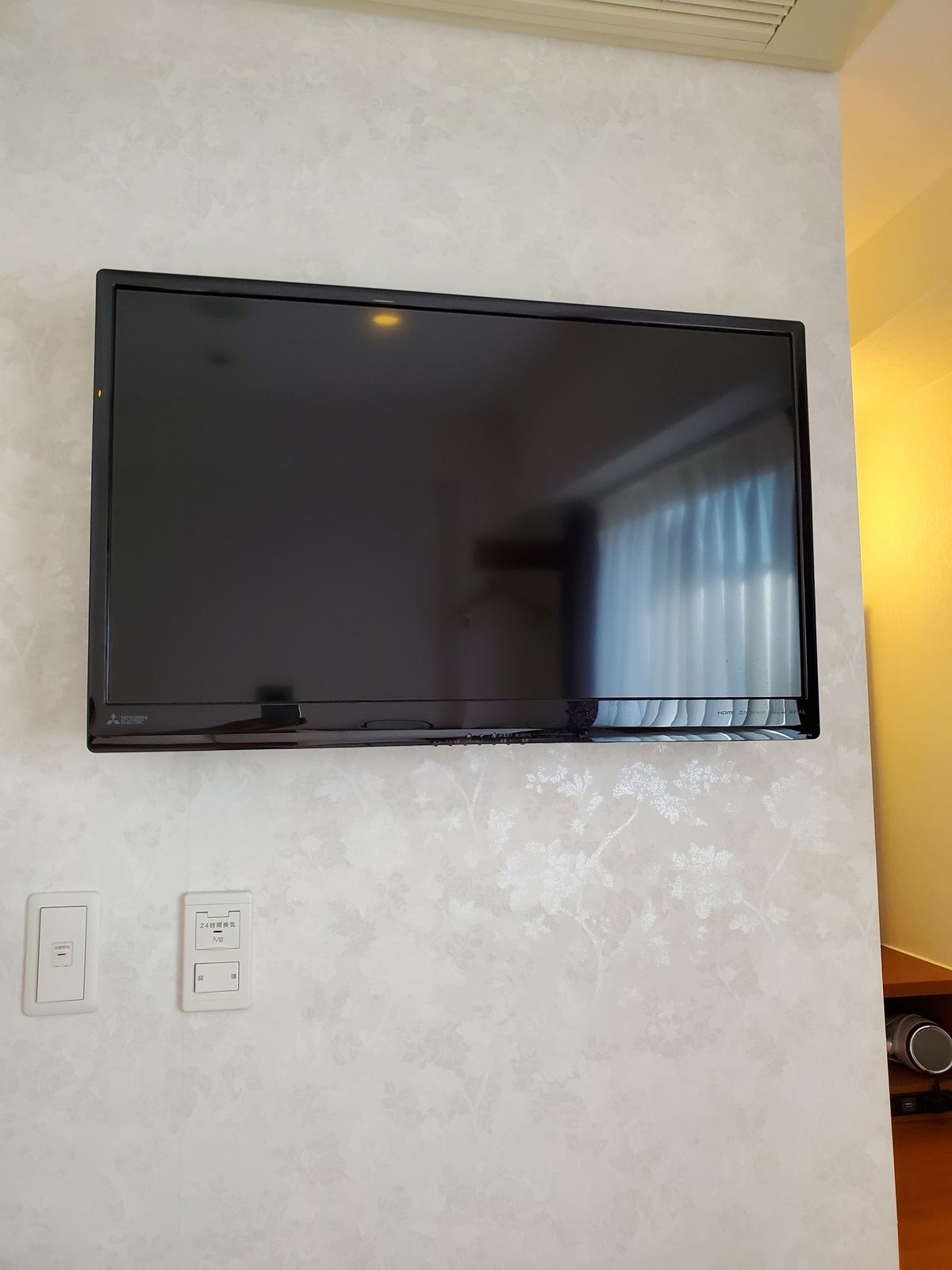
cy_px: 635
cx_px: 476
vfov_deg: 67.3
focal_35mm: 26
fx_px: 953
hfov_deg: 53.1
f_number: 2.4
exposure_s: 1/120
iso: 200
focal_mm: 4.3
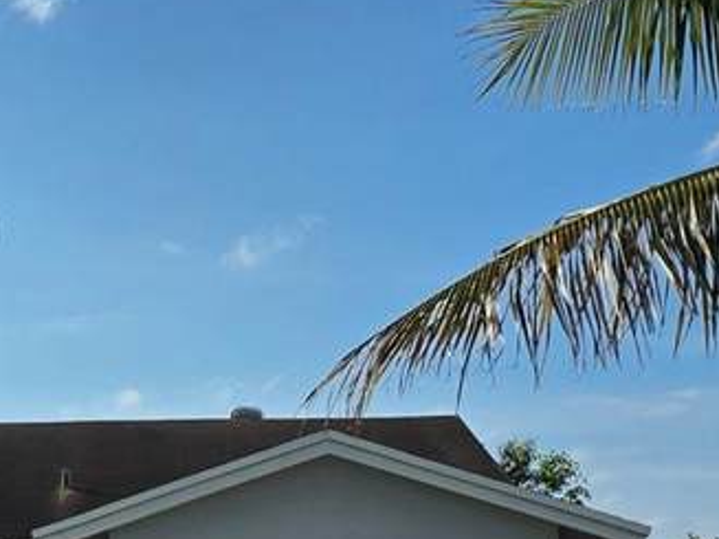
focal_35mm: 90
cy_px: 323
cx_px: -2
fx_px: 1869
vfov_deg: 16.4
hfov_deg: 21.0
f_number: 1.7
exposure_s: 1/7944
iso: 50
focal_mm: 6.3
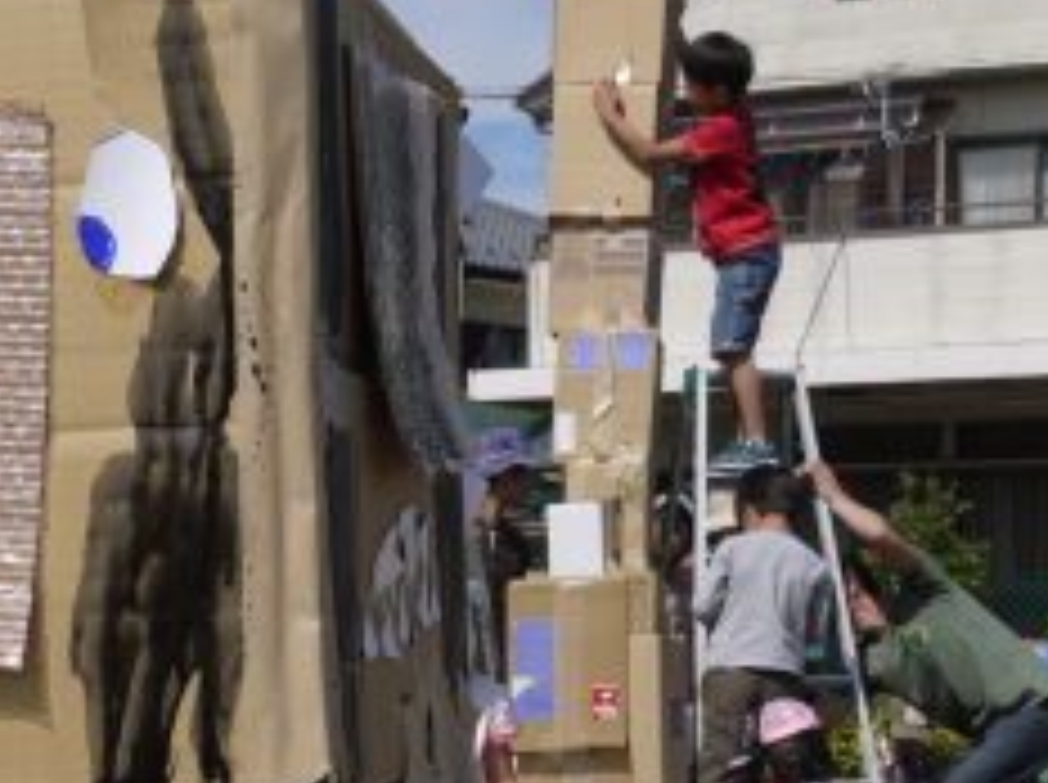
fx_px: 2962
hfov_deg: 20.0
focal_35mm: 98
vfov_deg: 14.5
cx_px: 427
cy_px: 950
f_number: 9
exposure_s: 1/500
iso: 100
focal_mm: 19
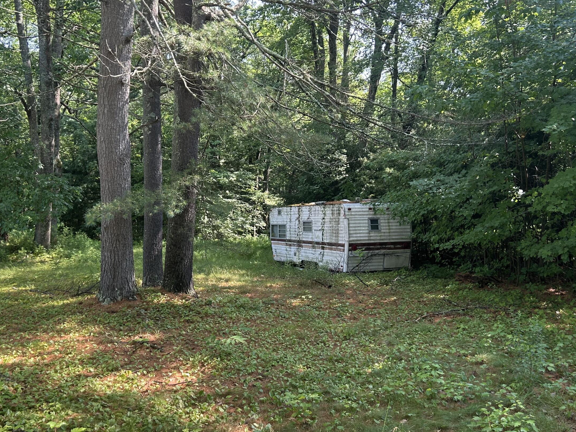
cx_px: 282
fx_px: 599
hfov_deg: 51.4
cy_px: 269
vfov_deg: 39.4
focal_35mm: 36
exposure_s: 1/225
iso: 40
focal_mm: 5.7
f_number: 1.5
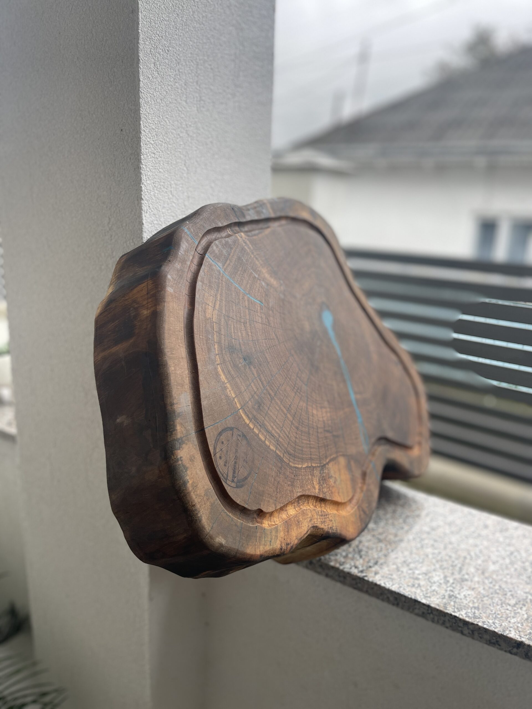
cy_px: 354
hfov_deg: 53.1
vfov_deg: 67.3
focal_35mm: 26
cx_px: 266
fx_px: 533
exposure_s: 1/173
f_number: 1.6
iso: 40
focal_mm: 5.1
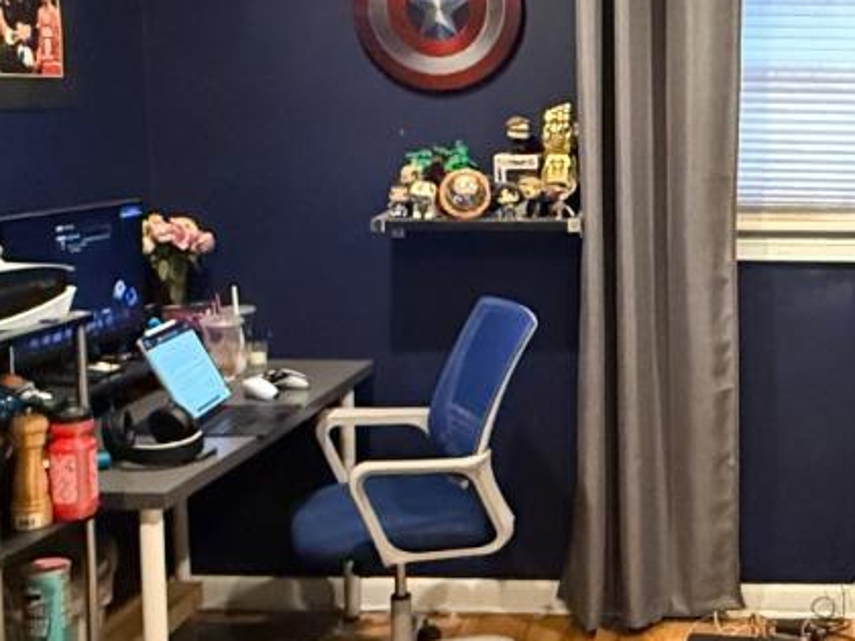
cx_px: 757
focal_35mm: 50
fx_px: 1235
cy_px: 259
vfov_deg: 29.0
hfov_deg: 36.0
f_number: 2.2
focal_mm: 2.22
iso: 1250
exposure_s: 1/60
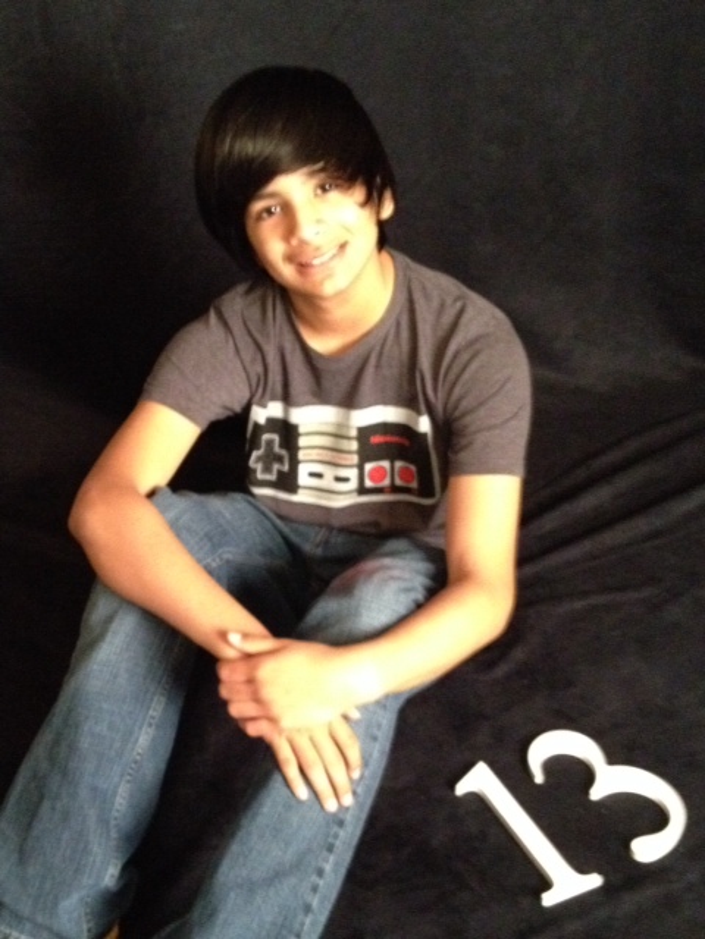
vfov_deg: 52.6
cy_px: 470
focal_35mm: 35
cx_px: 352
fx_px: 950
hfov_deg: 40.7
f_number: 2.4
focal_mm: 4.28
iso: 800
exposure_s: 1/15
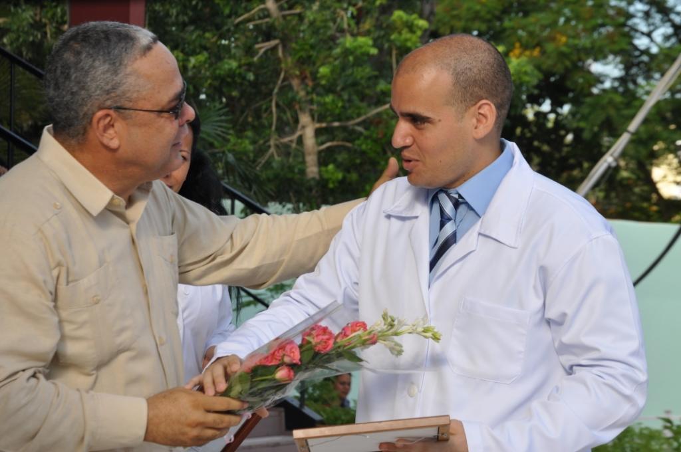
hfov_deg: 15.2
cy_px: 226
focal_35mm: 135
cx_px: 340
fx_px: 2550
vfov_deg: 10.1
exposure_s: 1/200
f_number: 13
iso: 320
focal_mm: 90
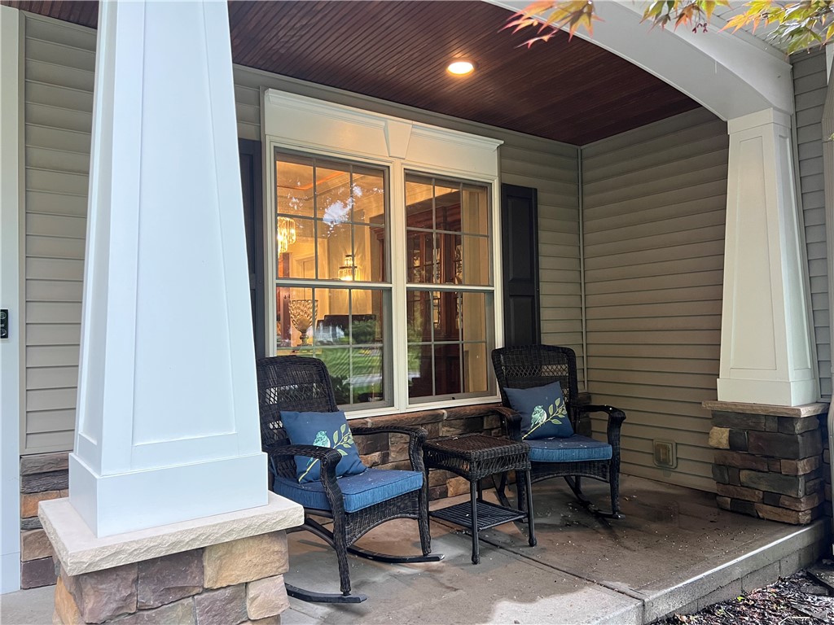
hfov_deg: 67.3
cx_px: 417
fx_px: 626
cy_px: 312
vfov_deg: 53.1
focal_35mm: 26
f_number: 1.5
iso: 500
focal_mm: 5.7
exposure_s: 1/60
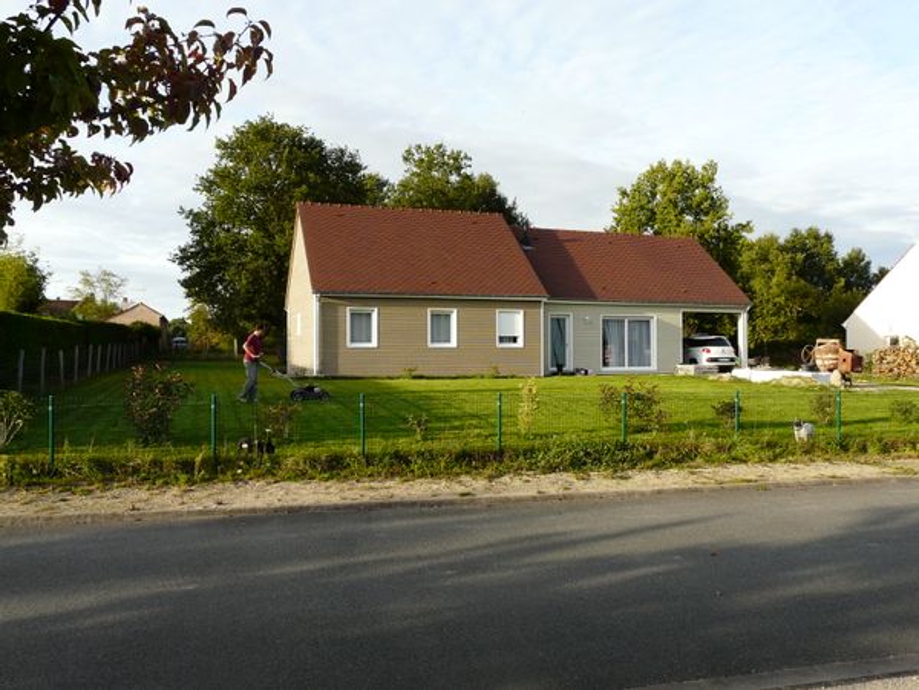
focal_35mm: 28
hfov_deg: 63.4
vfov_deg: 49.7
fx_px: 743
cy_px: 345
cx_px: 460
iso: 100
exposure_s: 1/250
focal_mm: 4.6
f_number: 4
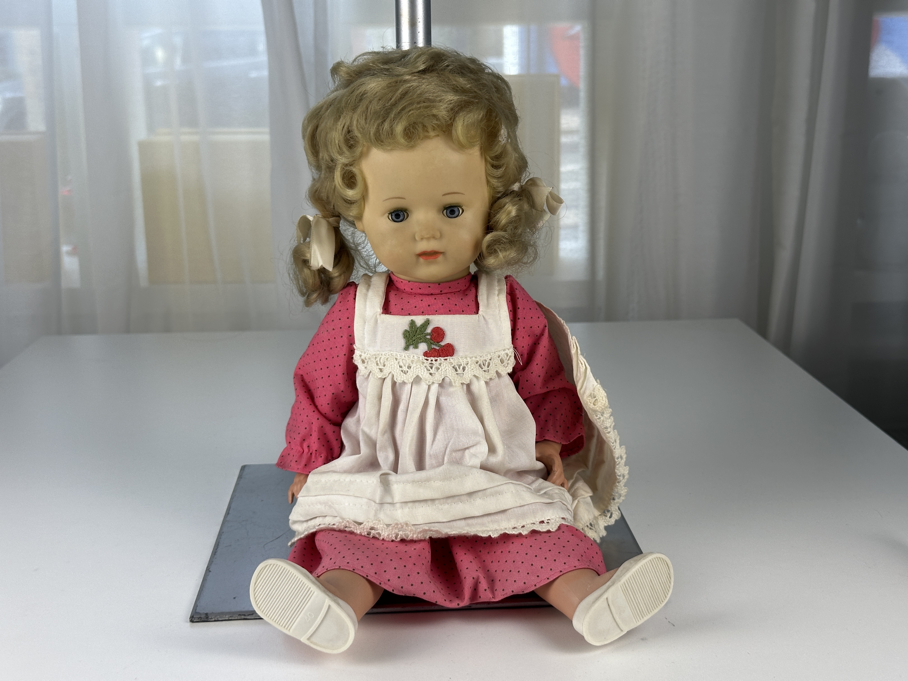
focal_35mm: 48
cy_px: 340
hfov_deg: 39.7
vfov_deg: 30.3
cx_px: 454
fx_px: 1259
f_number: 1.78
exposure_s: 1/207
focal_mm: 6.86
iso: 50
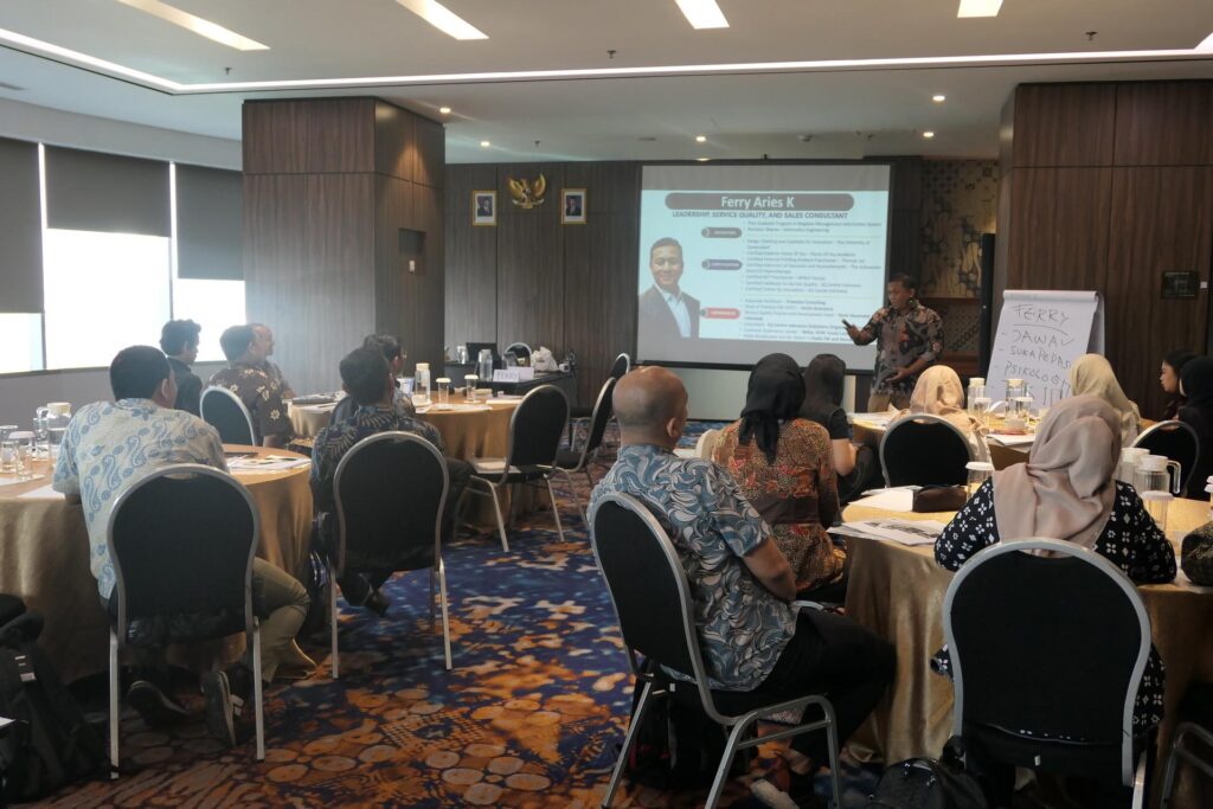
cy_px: 404
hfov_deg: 57.2
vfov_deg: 40.0
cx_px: 606
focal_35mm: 33
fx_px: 1112
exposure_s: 1/80
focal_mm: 12
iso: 500
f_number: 2.8
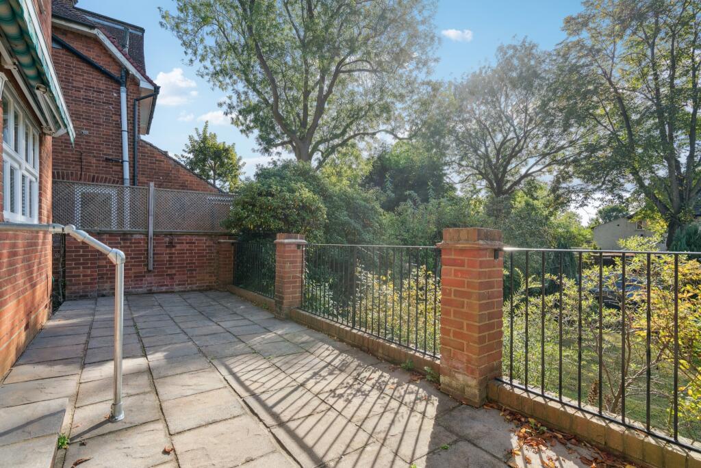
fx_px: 312
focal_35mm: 16
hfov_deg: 96.7
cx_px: 350
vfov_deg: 73.8
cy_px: 234
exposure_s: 1/320
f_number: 6.3
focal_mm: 16
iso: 640
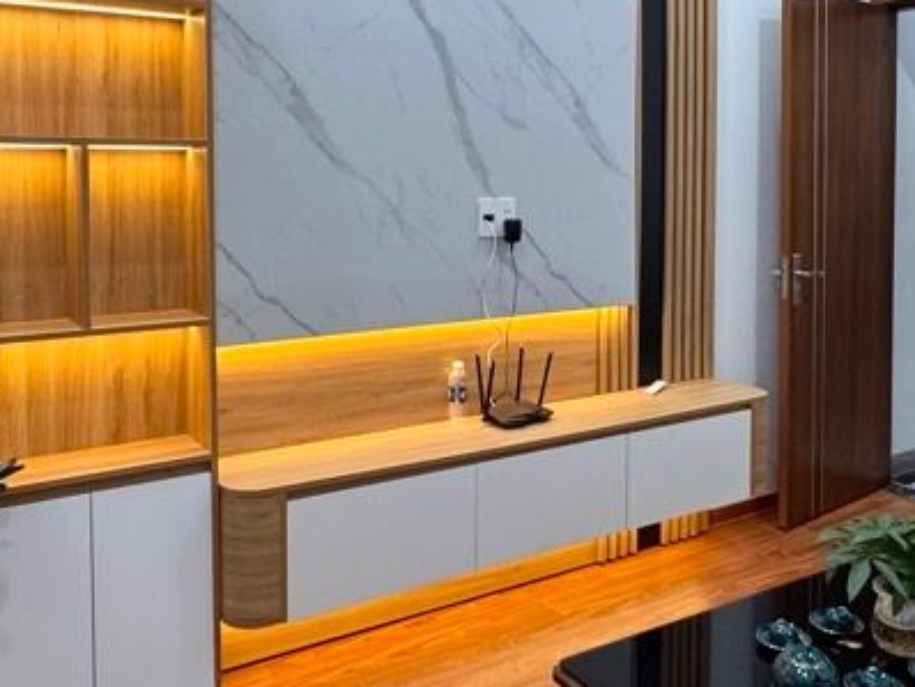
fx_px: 952
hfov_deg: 51.3
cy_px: 207
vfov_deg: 39.0
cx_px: 499
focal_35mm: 36
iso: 250
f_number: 2.2
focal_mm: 2.22
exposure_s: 1/100
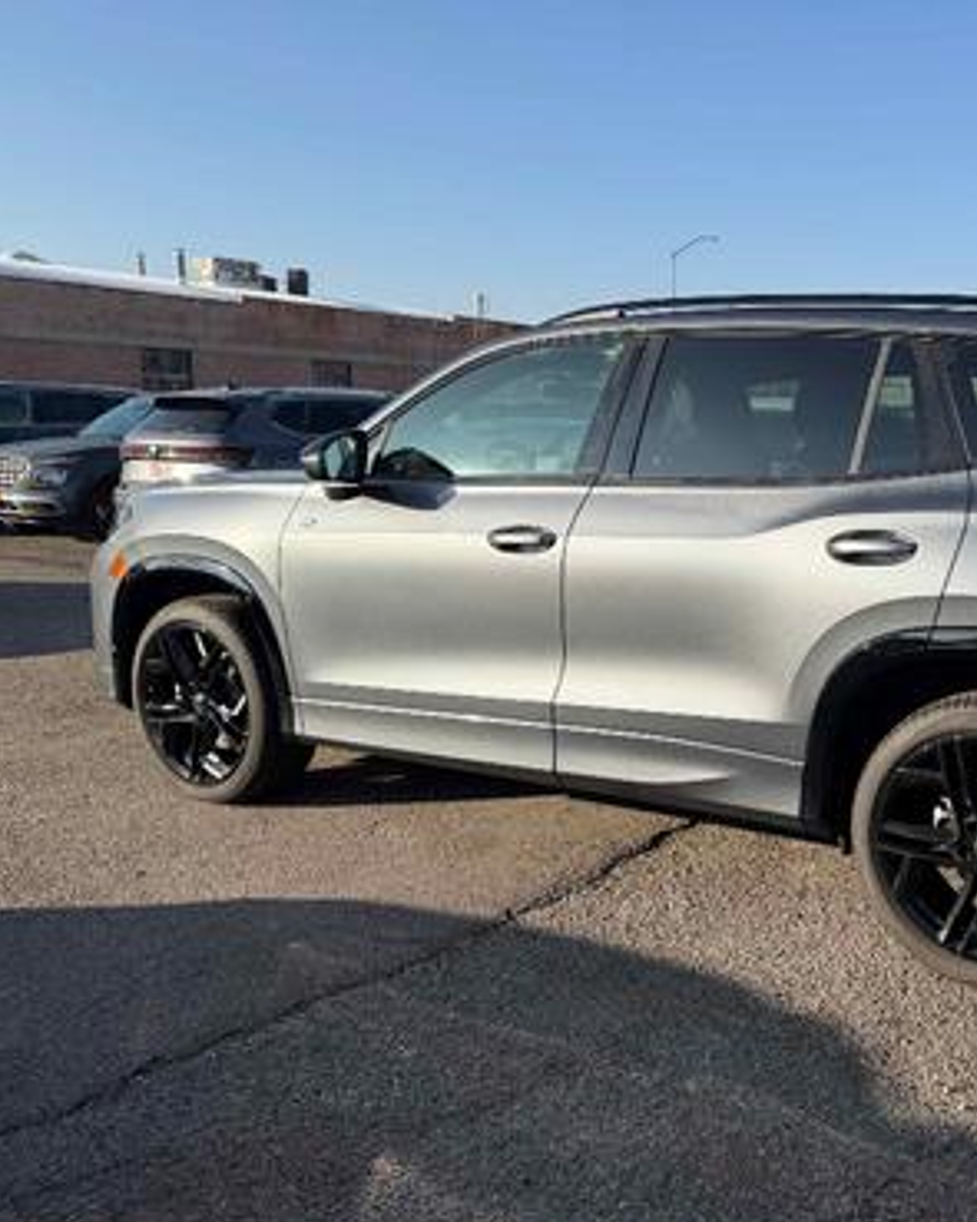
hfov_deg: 43.0
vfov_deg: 55.7
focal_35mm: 32
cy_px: 619
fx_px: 1157
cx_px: 821
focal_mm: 6.76
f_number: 1.78
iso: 80
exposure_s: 1/2907
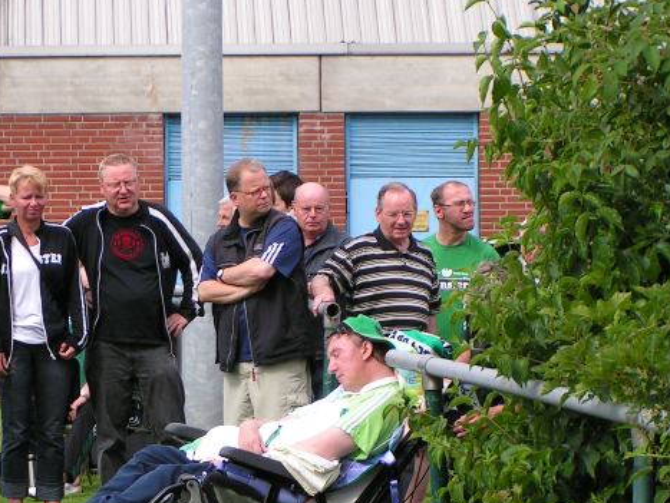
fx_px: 3448
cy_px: 308
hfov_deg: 11.1
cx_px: 109
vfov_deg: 8.4
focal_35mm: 178
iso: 50
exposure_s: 1/200
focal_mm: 15.9
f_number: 5.6
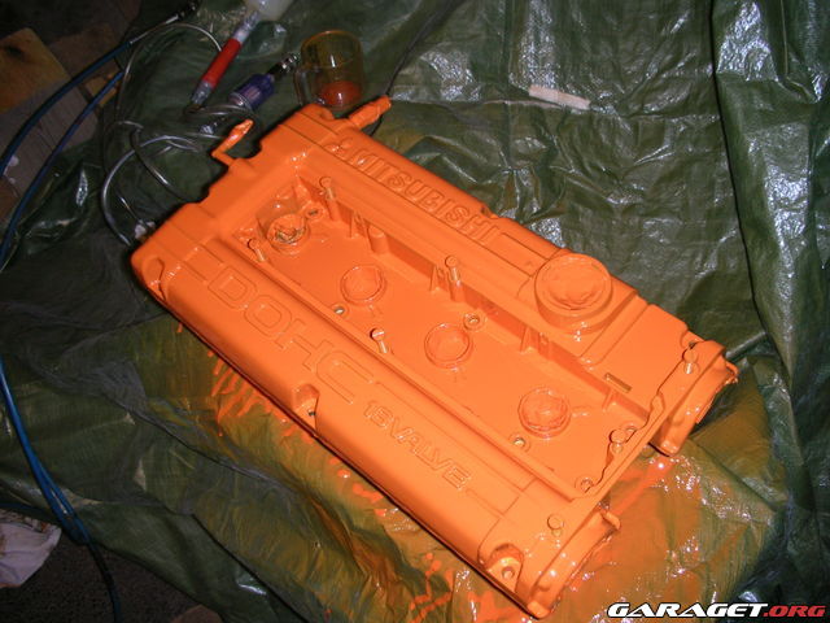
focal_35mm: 35
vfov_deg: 40.7
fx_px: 839
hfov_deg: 52.6
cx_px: 415
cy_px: 312
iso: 100
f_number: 3
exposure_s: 1/60.1
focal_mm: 5.8
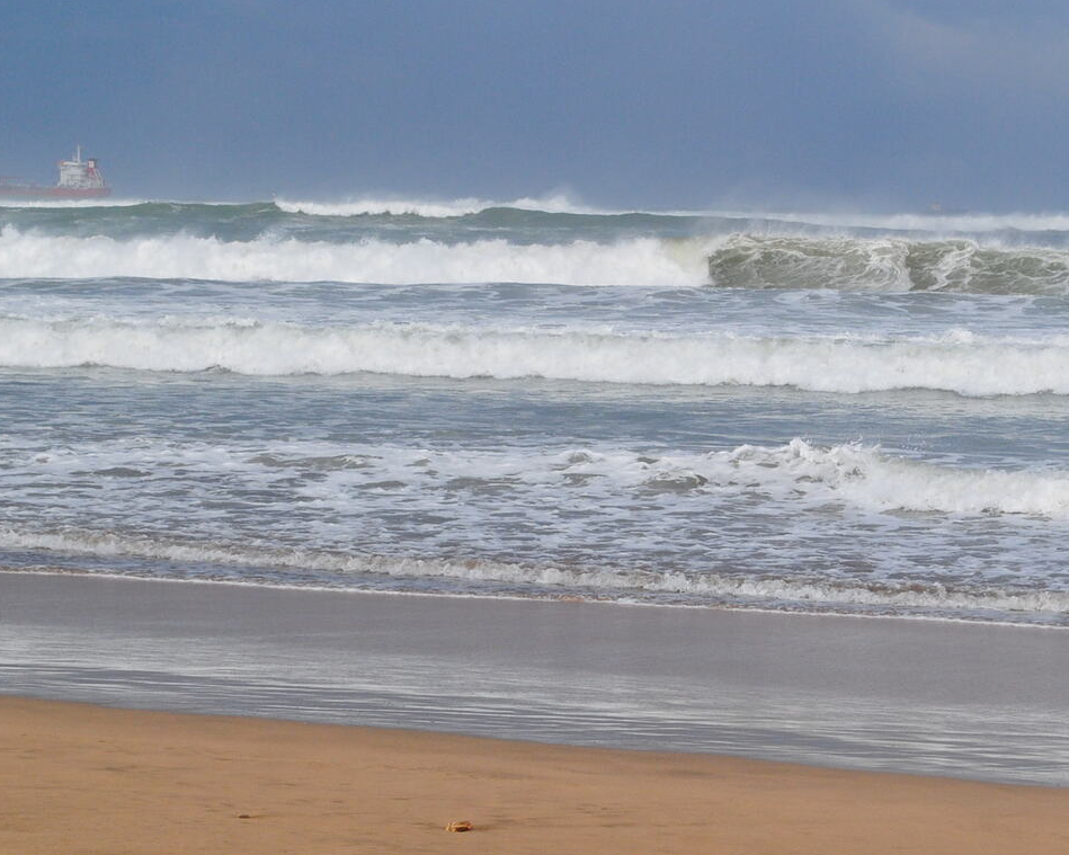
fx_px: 4138
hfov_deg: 14.7
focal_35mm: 131
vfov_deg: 11.8
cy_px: 430
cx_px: 818
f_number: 13
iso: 400
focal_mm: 55
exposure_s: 1/640
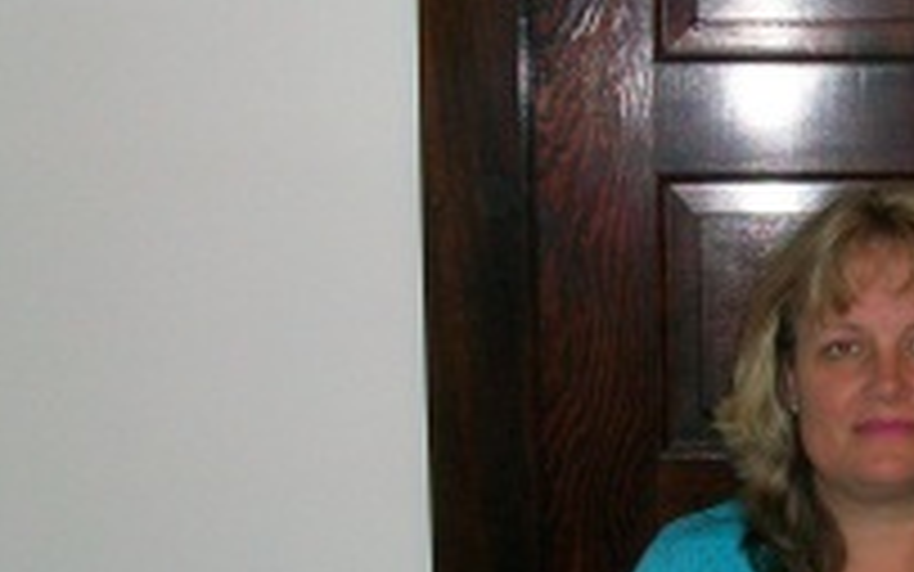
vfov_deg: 17.3
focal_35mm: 75
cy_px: 142
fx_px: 1869
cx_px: 900
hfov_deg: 26.1
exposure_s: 1/60
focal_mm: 5.7
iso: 120
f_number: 2.8
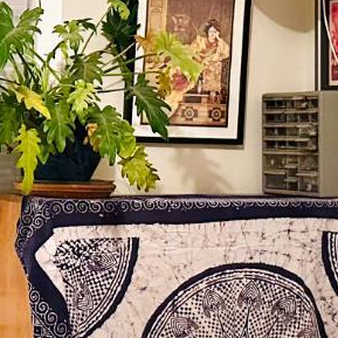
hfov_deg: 15.0
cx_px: -119
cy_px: 141
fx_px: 1215
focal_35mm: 110
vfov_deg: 15.8
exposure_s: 1/60
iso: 800
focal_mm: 6.86
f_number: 1.78
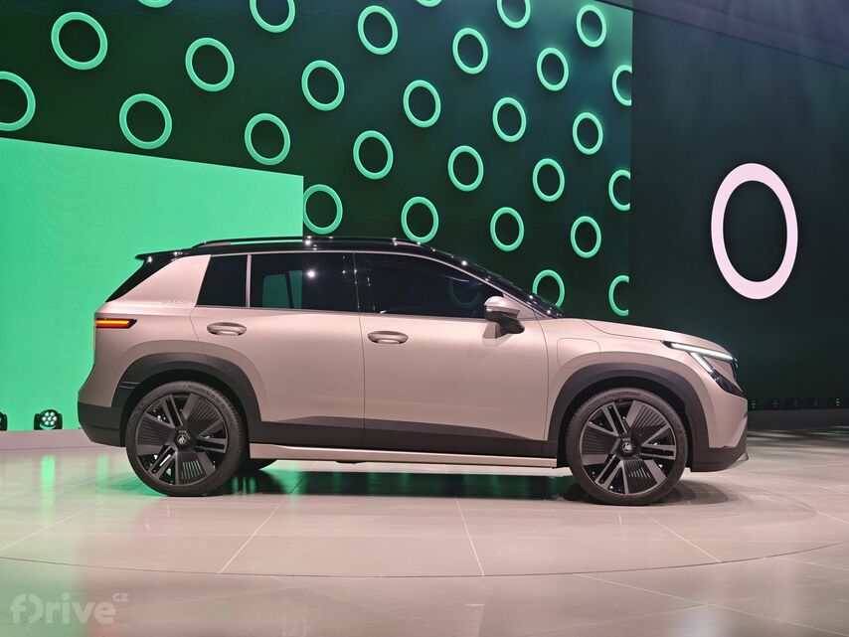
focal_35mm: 46
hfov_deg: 41.2
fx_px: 1129
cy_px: 318
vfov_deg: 31.5
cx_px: 424
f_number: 1.63
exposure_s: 1/100
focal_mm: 8.72
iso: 160
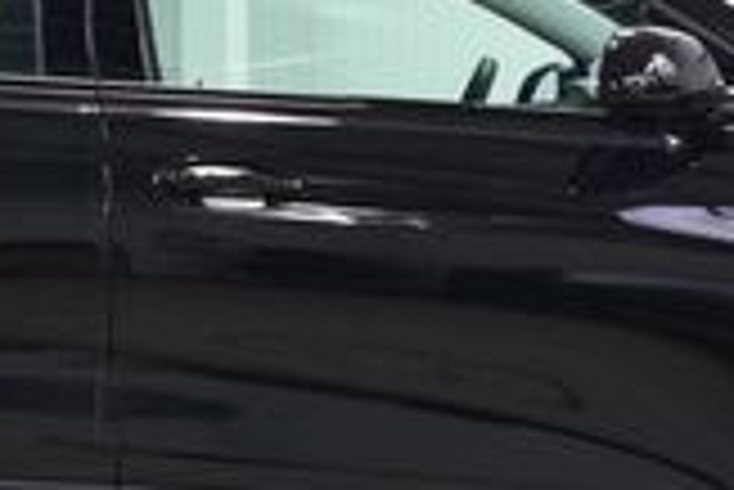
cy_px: 303
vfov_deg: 6.5
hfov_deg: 9.7
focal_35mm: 212
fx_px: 4326
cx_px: 239
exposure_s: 1/60
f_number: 4.5
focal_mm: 36
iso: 1600
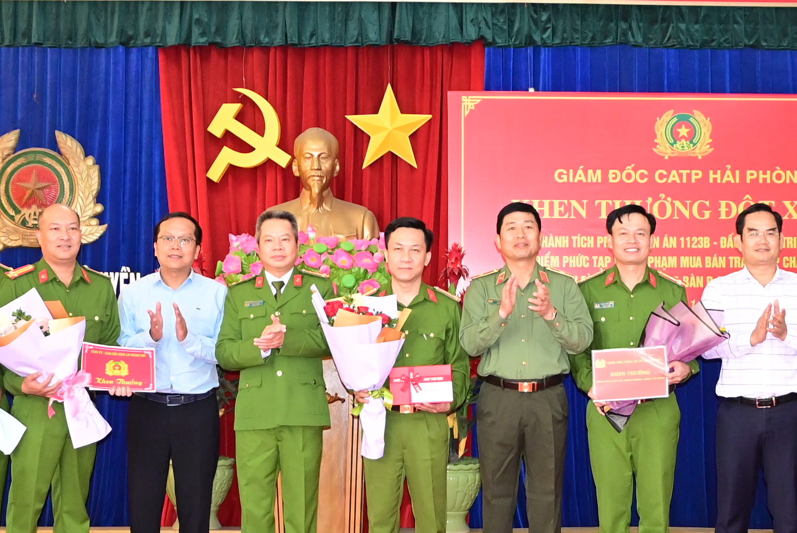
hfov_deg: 27.0
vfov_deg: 18.2
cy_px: 295
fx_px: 1662
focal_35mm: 75
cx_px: 420
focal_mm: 25
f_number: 4
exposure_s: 1/200
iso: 2500
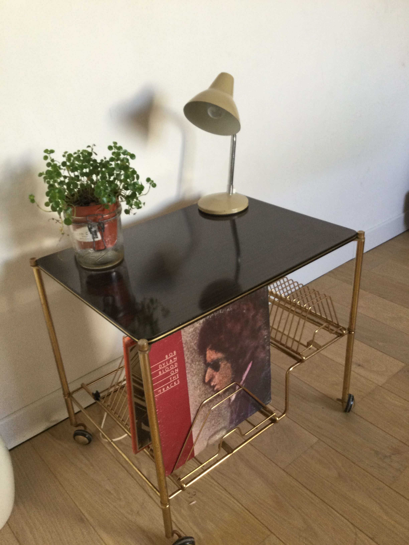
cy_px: 272
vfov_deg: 58.4
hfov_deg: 45.4
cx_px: 204
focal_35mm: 31
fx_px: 488
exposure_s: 1/33
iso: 80
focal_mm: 3.3
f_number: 2.4
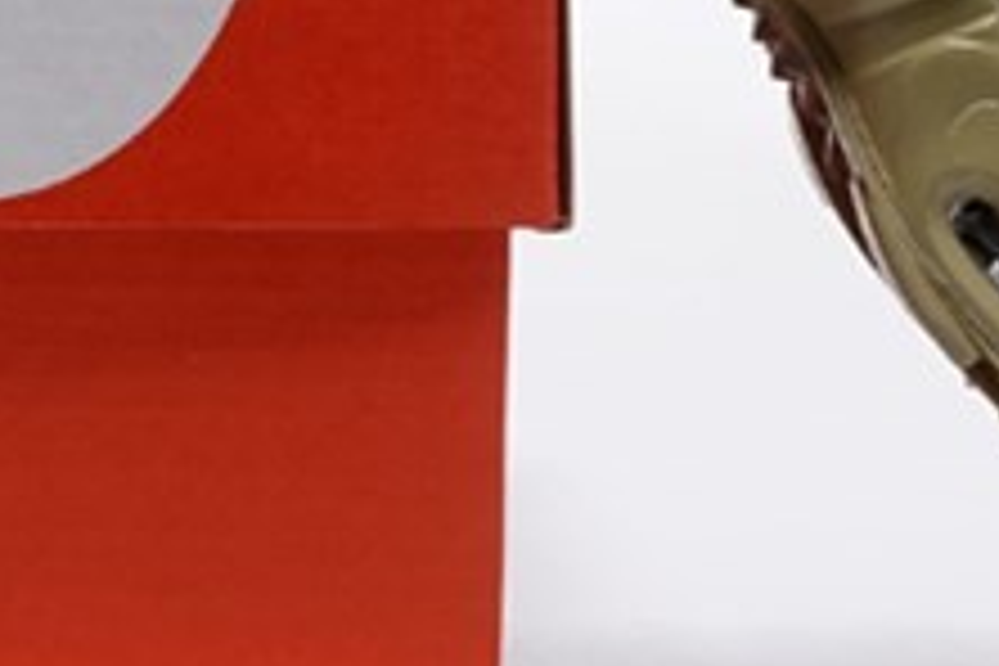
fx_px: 9185
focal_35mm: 331
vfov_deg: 4.1
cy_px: -369
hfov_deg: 6.2
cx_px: 200
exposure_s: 1/160
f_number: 16
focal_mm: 90
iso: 100
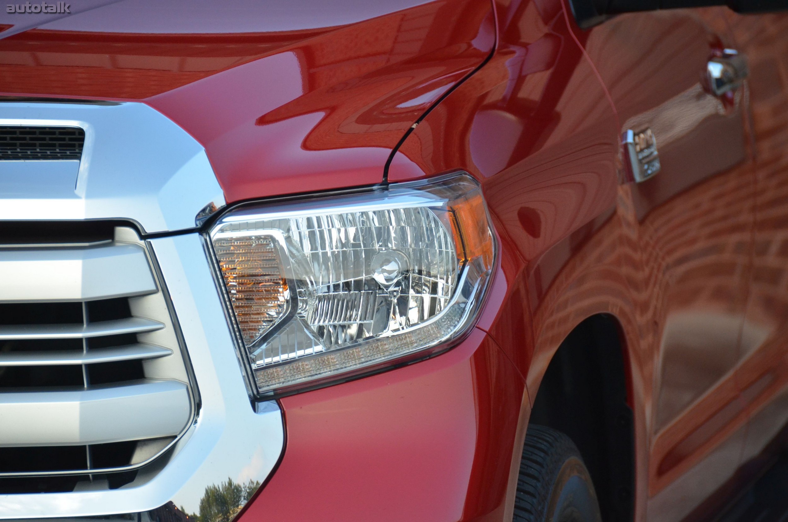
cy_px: 261
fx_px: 6553
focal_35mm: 300
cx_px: 394
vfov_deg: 4.6
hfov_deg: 6.9
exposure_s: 1/500
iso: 1250
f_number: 5.6
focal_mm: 200
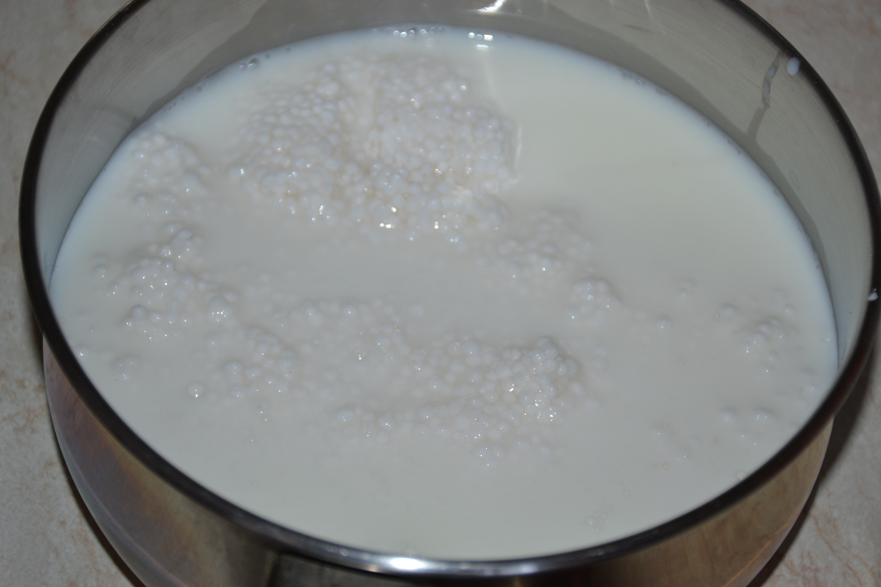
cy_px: 291
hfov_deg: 21.7
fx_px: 2300
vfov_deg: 14.5
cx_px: 438
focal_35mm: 94
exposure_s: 1/60
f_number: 5
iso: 400
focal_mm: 62
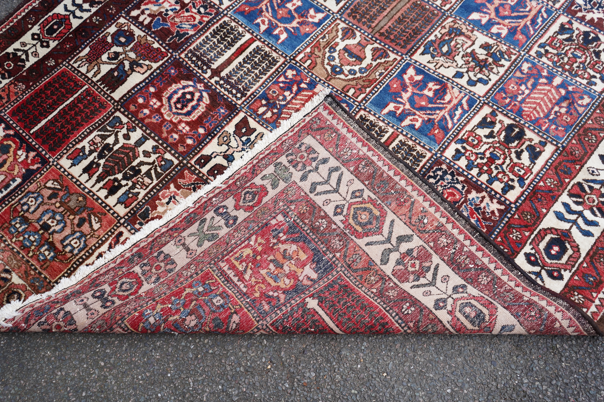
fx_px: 520
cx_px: 302
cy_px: 201
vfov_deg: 42.3
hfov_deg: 60.3
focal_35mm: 31
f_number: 4.5
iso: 125
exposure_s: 1/80
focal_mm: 31
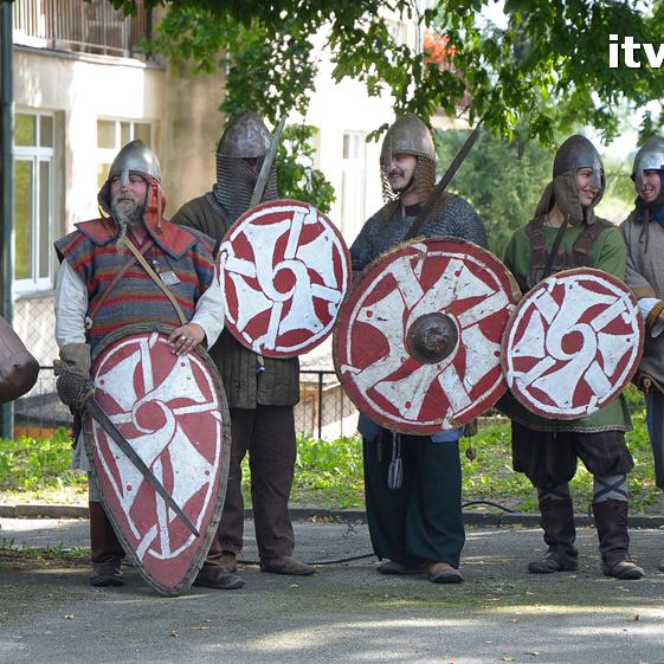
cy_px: 331
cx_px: 427
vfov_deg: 12.9
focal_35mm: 135
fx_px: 2930
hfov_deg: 12.9
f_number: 5.6
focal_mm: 70
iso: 640
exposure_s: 1/500
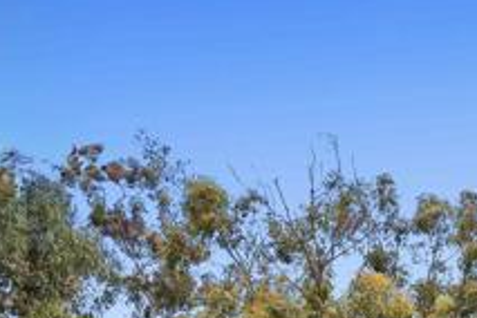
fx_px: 556
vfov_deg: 26.3
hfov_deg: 40.3
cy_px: 431
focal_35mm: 42
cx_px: 484
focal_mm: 14
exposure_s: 1/125
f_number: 10
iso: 800
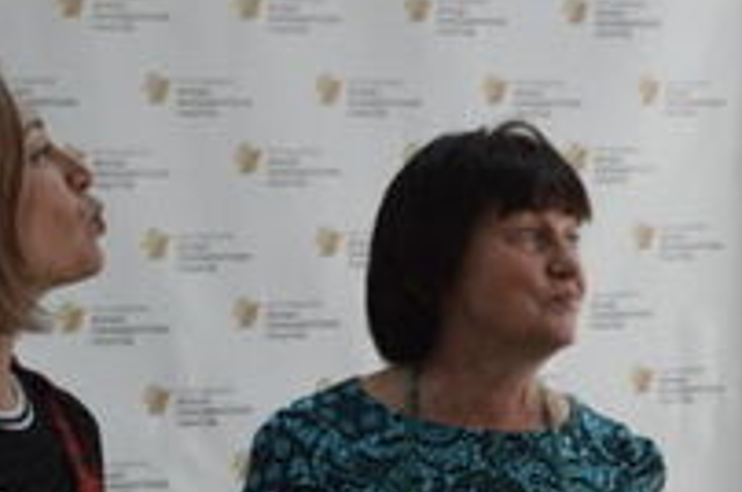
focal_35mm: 181
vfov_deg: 7.6
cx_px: 529
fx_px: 3725
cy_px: 347
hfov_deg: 11.4
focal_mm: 42
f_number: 5.3
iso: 400
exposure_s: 1/60
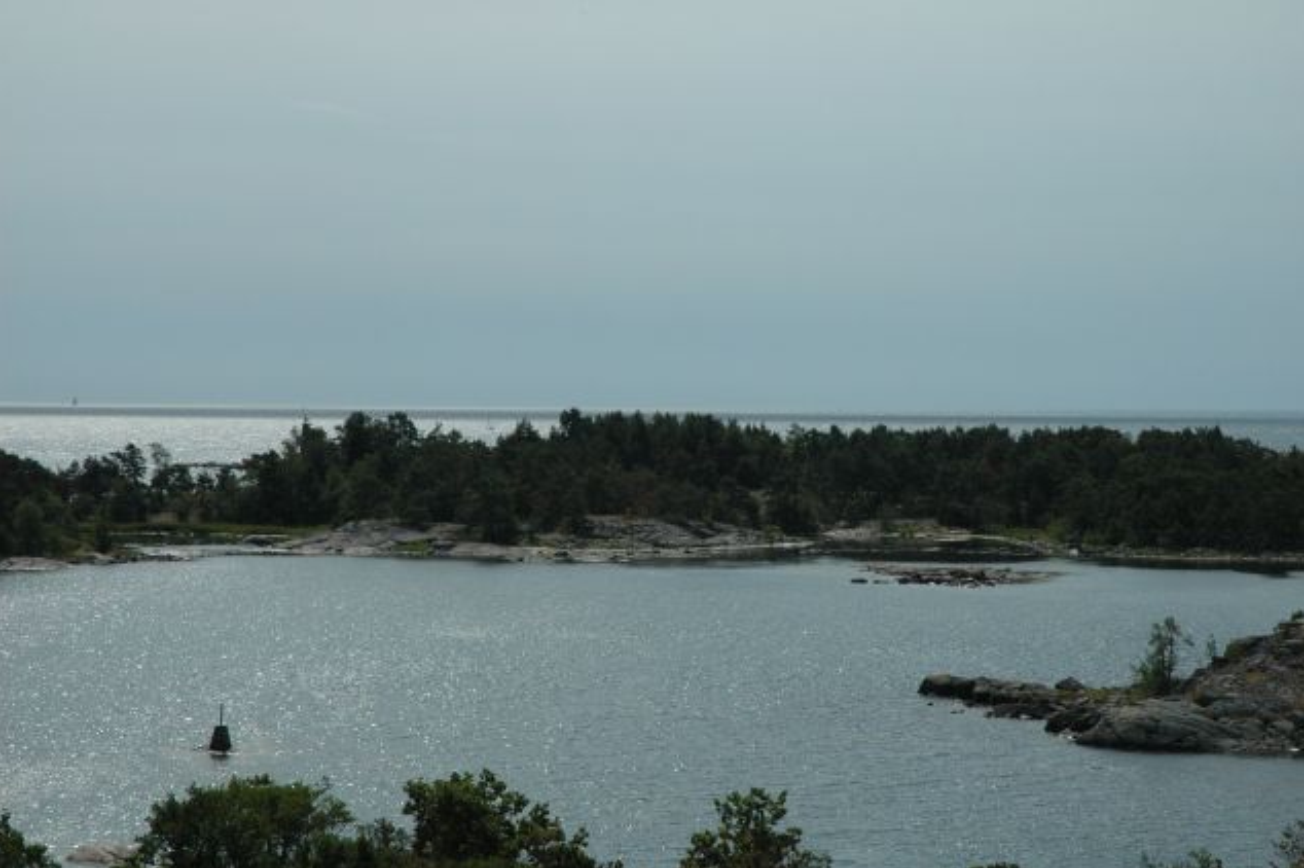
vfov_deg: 12.9
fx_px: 3837
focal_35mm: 106
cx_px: 654
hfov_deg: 19.3
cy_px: 436
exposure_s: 1/800
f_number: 14
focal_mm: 70
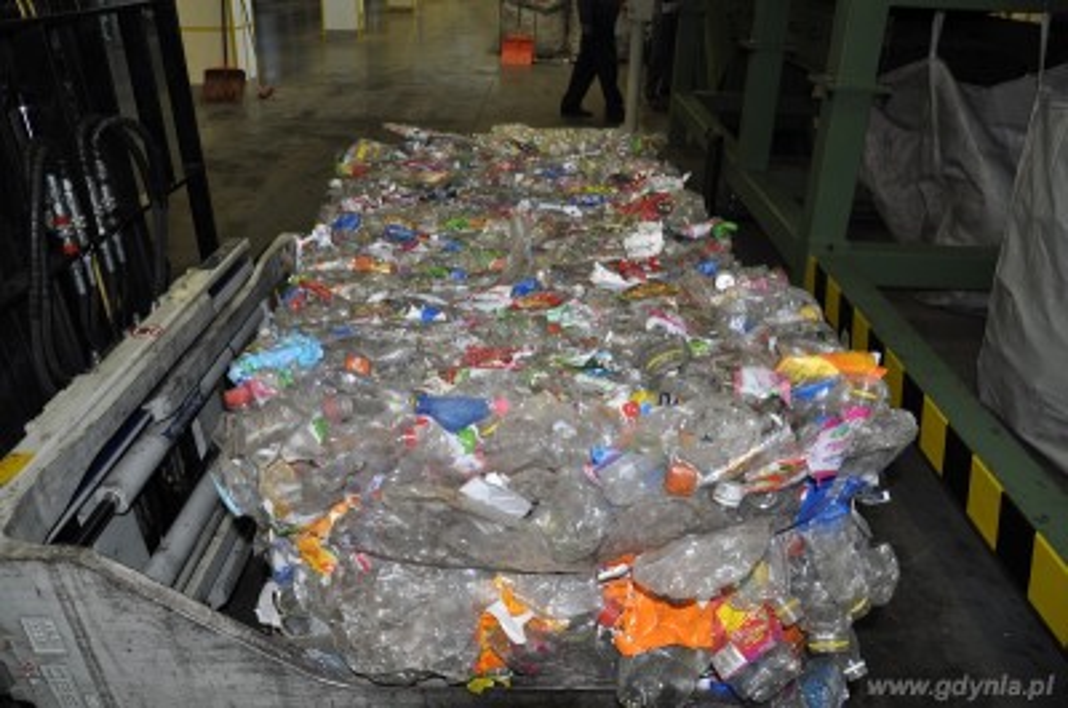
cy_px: 354
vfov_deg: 47.7
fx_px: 799
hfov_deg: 67.5
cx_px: 534
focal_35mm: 27
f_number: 3.5
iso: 320
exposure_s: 1/60
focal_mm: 18
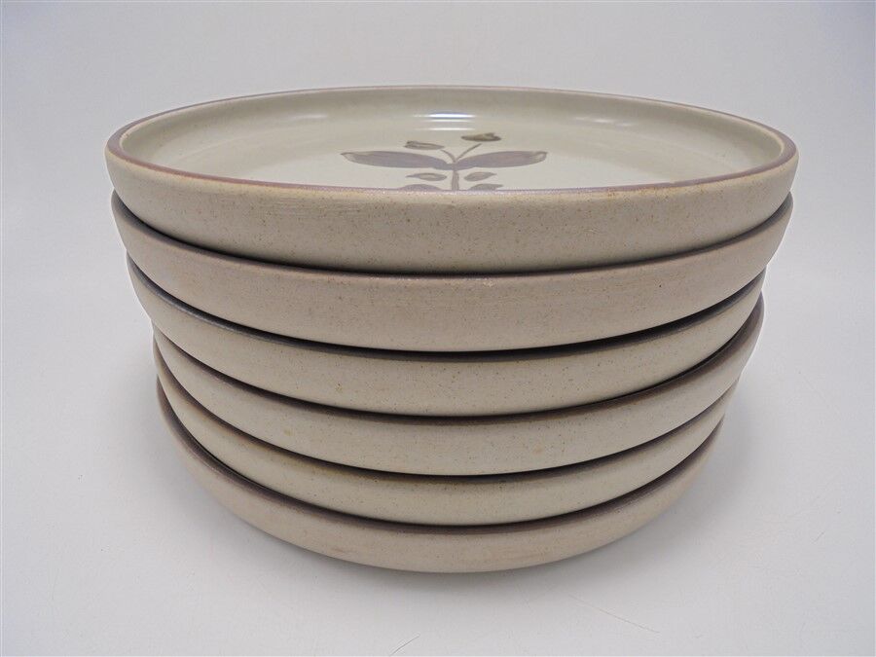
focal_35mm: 26
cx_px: 438
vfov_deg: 53.1
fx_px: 658
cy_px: 328
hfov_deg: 67.3
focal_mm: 4.6
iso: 100
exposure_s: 1/60
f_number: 3.5
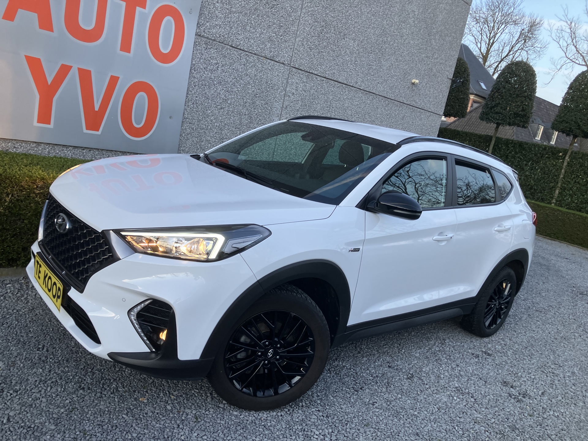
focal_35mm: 28
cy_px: 220
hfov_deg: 63.4
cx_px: 294
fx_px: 476
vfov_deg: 49.7
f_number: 1.8
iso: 50
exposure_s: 1/79
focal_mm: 3.99
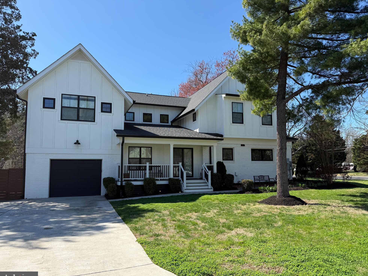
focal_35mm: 25
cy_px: 143
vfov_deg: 54.9
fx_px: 266
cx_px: 183
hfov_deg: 69.4
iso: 80
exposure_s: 1/2907
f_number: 1.78
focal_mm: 6.76
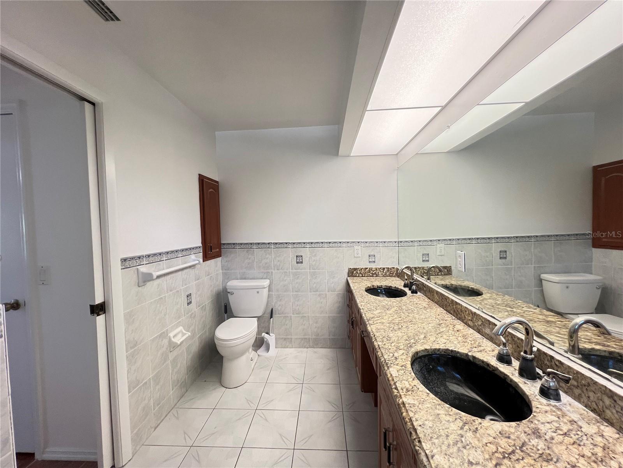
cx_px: 312
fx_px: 234
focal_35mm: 13
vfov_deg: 89.9
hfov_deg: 106.2
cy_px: 234
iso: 125
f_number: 1.8
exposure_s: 1/61
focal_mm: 1.57
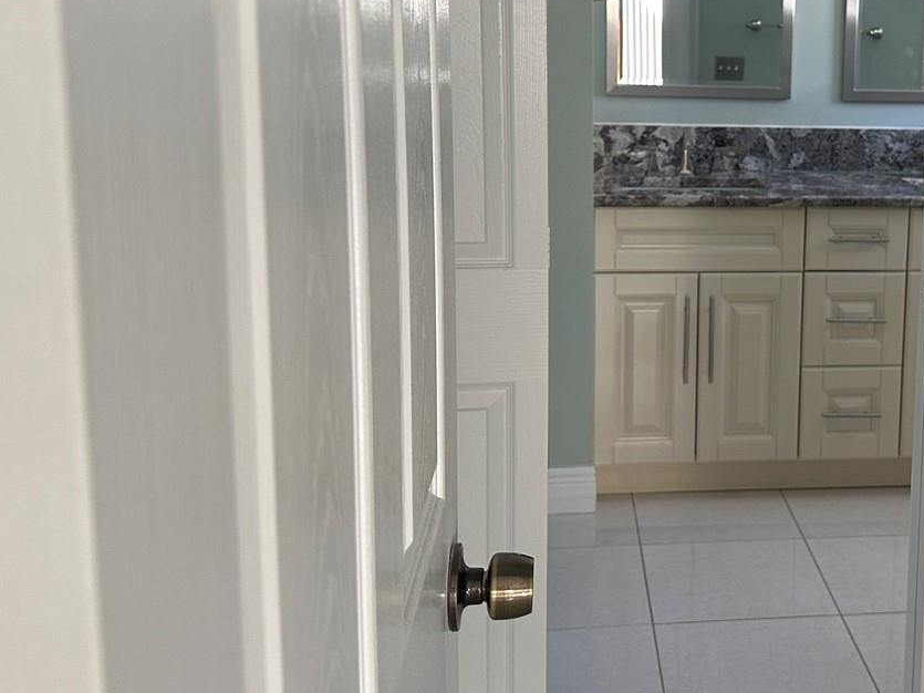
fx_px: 1228
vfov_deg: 31.3
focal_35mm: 46
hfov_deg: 39.2
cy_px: 244
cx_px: 770
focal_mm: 6.86
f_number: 1.78
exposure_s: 1/60
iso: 200
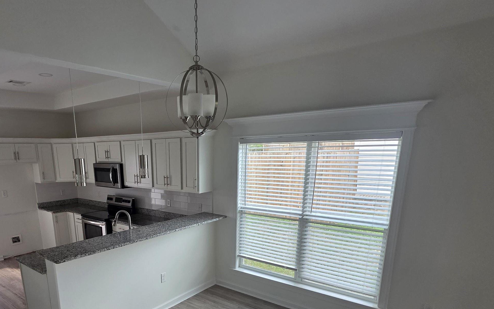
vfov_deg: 52.5
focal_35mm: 22
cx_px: 191
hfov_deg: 78.5
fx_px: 296
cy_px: 234
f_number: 1.9
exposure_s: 1/120
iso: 125
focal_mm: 2.2
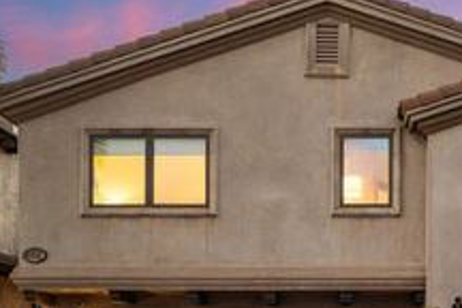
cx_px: 342
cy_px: 283
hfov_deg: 26.6
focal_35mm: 75
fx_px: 964
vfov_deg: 17.8
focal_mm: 32.5
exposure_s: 8
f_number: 9
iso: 800
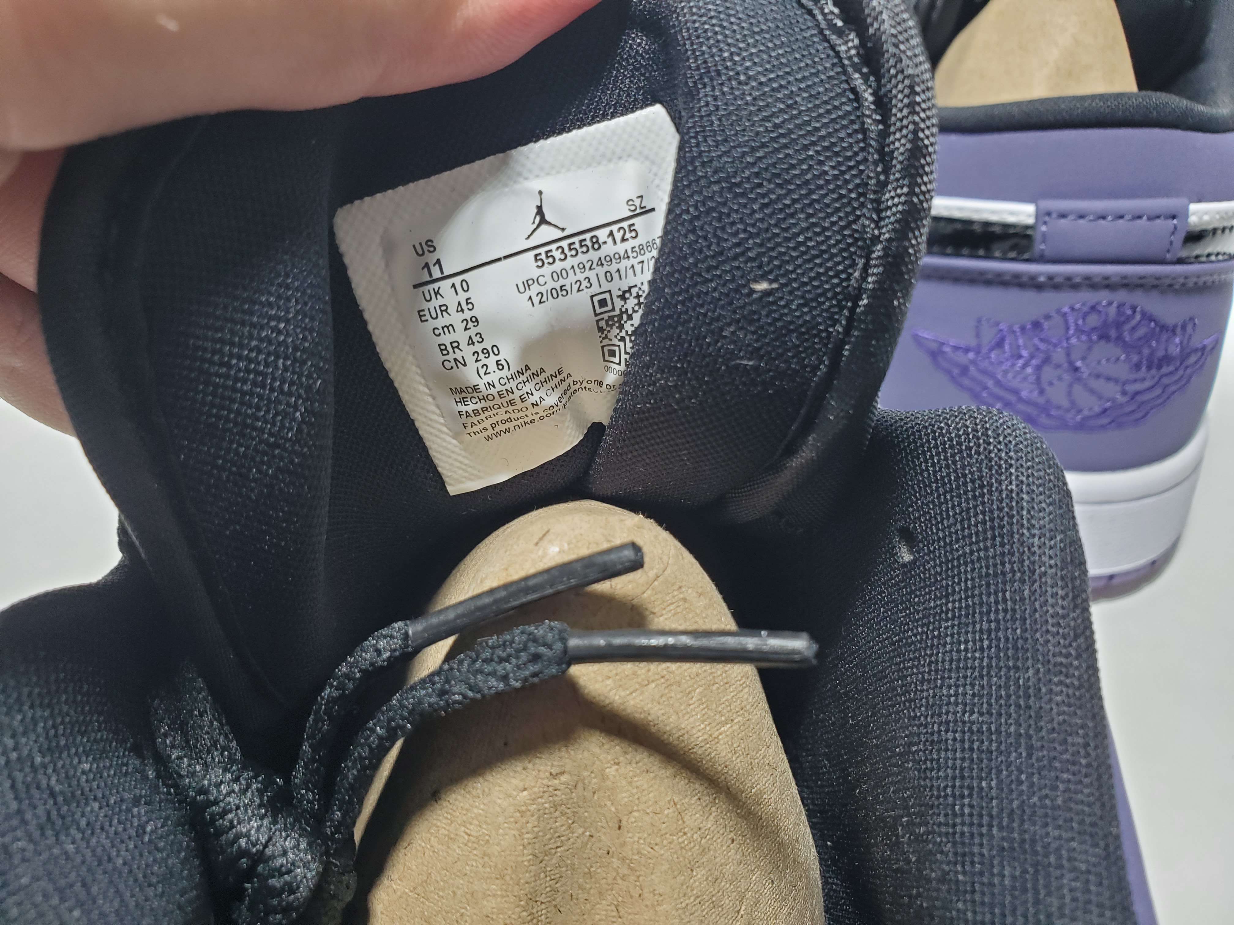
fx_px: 927
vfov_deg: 53.1
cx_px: 617
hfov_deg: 67.3
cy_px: 462
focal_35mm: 26
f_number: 2.4
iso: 100
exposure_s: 1/100
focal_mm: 4.3
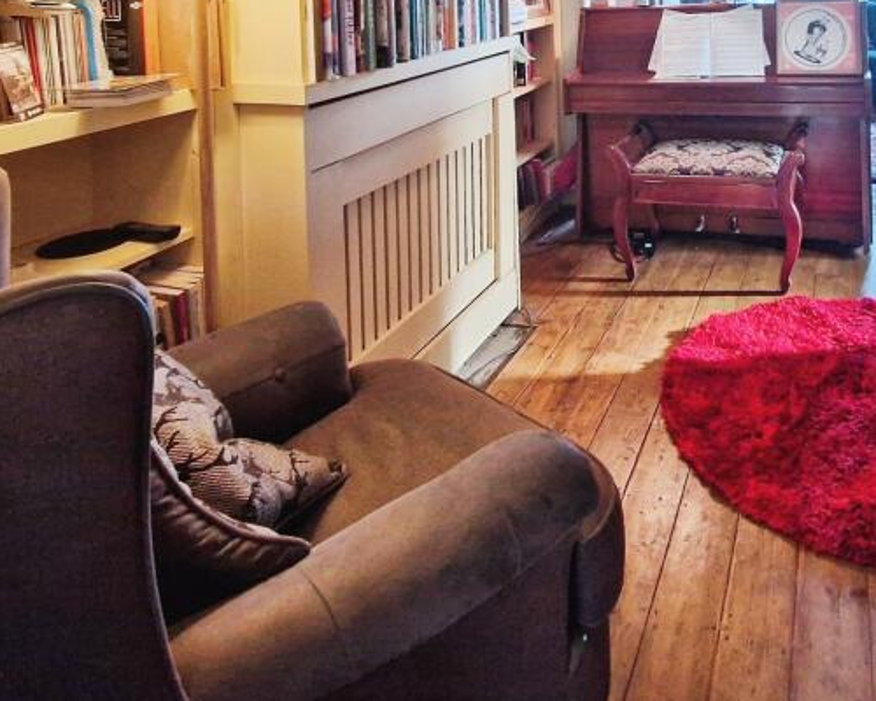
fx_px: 674
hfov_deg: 63.6
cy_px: 94
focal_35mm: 26
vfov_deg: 49.9
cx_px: 611
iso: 320
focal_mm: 2.2
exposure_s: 1/33
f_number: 2.2
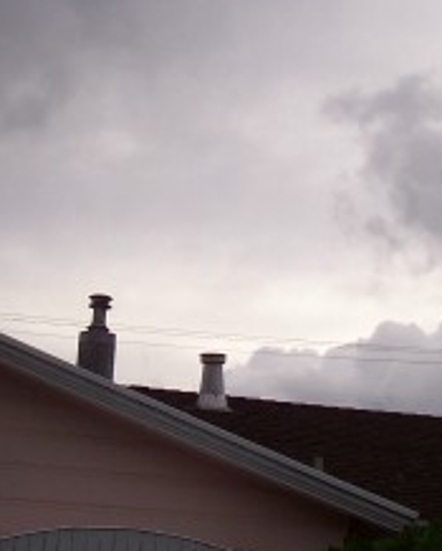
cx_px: 273
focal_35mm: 84
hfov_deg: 18.3
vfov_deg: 22.7
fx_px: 1371
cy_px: 211
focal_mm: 5.6
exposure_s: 1/350
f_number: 5.6
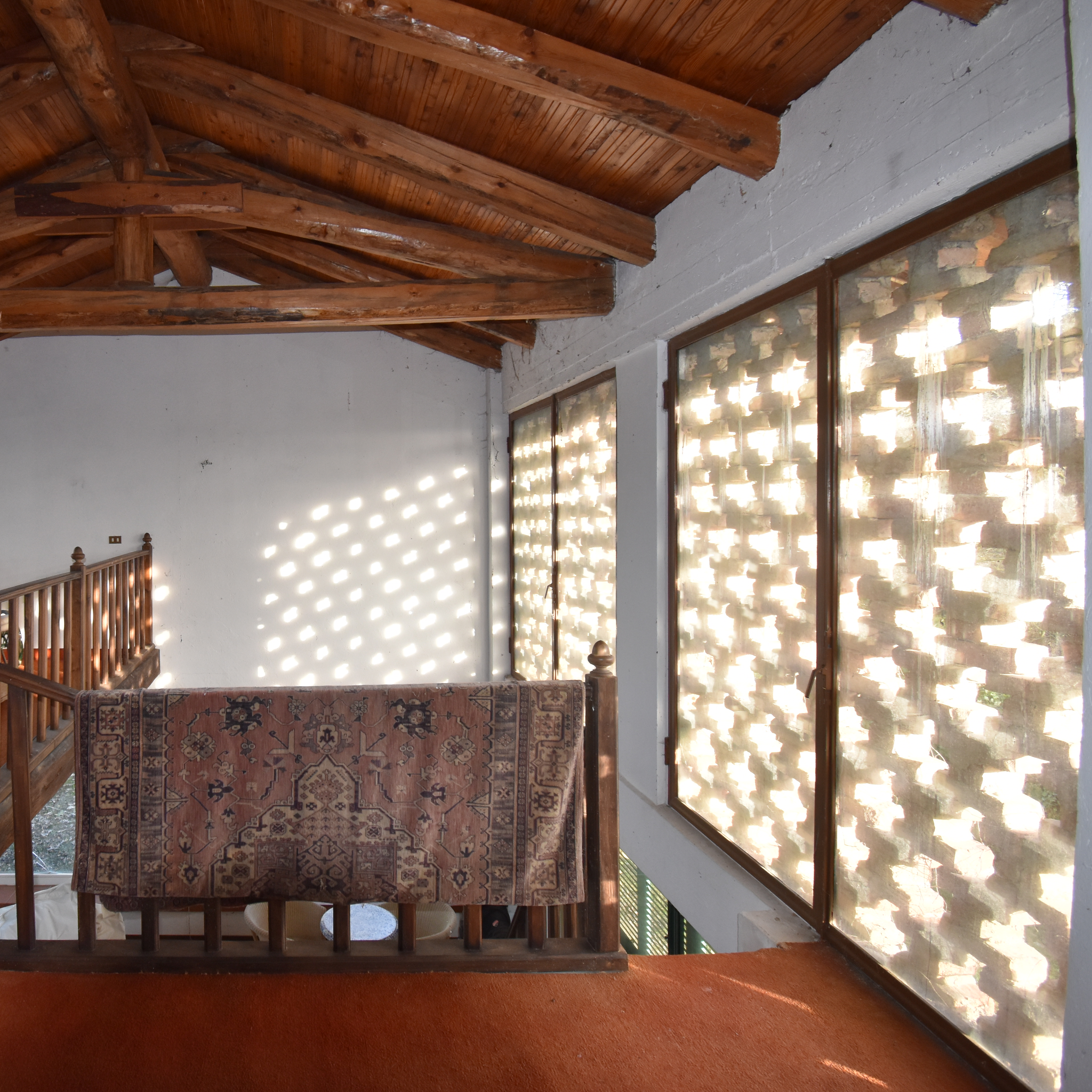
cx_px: 280
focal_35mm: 20
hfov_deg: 70.1
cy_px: 525
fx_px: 714
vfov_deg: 74.8
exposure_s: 1/125
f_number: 5.6
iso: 800
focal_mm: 10
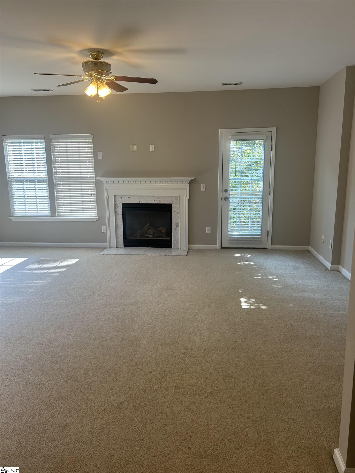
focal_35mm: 26
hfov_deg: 53.1
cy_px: 236
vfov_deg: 67.3
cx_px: 178
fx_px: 356
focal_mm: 5.7
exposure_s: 1/145
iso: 40
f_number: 1.5
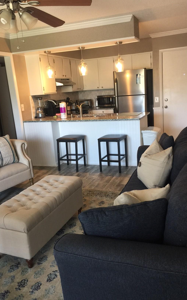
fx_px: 253
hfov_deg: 40.6
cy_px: 149
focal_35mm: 31
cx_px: 98
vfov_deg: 61.2
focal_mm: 4.15
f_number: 2.2
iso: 32
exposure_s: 1/15
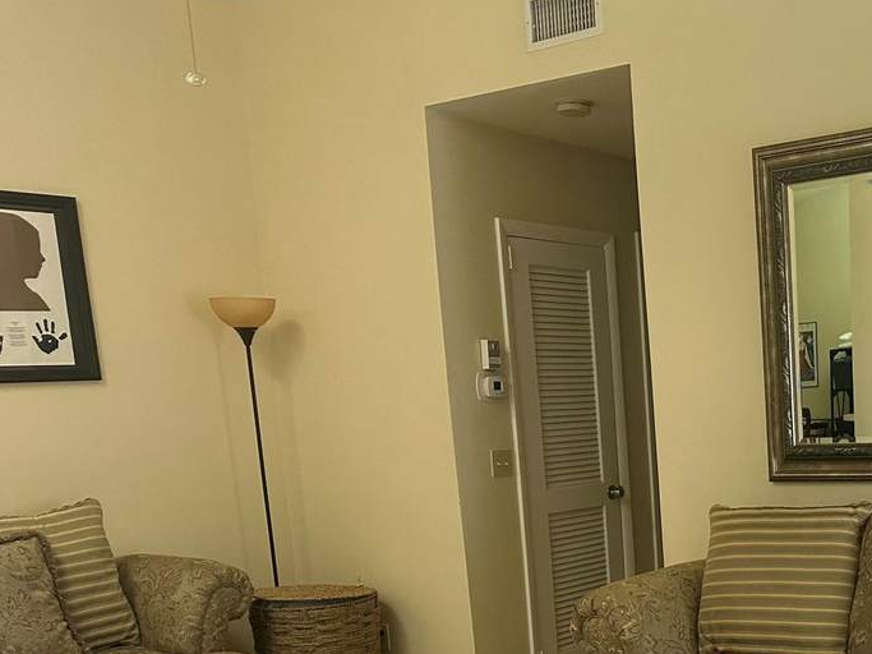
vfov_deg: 30.7
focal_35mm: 45
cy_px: 589
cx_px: 774
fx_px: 1133
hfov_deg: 39.3
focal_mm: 6.86
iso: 400
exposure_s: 1/60
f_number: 1.78
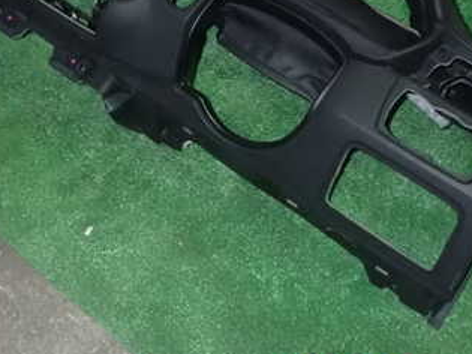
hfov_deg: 31.5
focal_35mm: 61
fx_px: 831
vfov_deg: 23.5
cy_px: 54
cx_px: 171
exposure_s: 1/30
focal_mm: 5.79
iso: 1600
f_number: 7.1
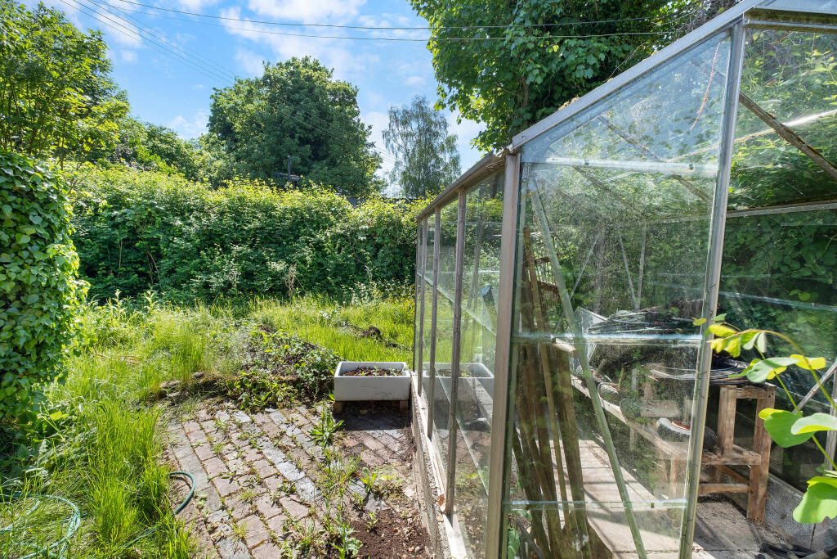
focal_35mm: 15
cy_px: 280
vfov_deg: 77.3
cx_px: 418
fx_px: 349
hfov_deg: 100.4
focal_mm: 10
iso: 160
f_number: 8
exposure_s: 1/150
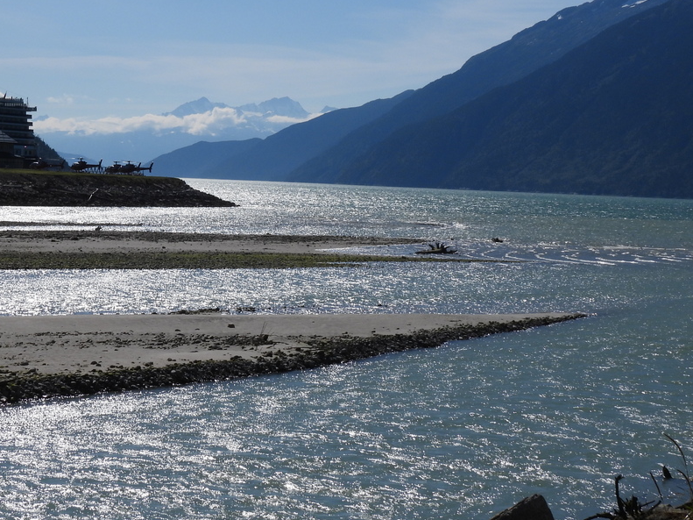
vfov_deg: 16.6
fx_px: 1781
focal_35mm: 89
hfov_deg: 21.9
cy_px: 214
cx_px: 208
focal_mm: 9.8
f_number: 5.6
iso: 100
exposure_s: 1/2000
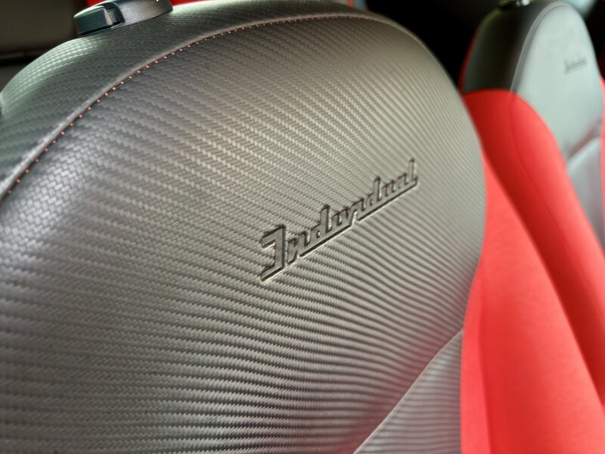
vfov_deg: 56.8
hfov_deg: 71.6
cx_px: 302
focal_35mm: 24
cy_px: 227
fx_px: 419
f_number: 1.78
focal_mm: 6.76
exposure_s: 1/40
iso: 500
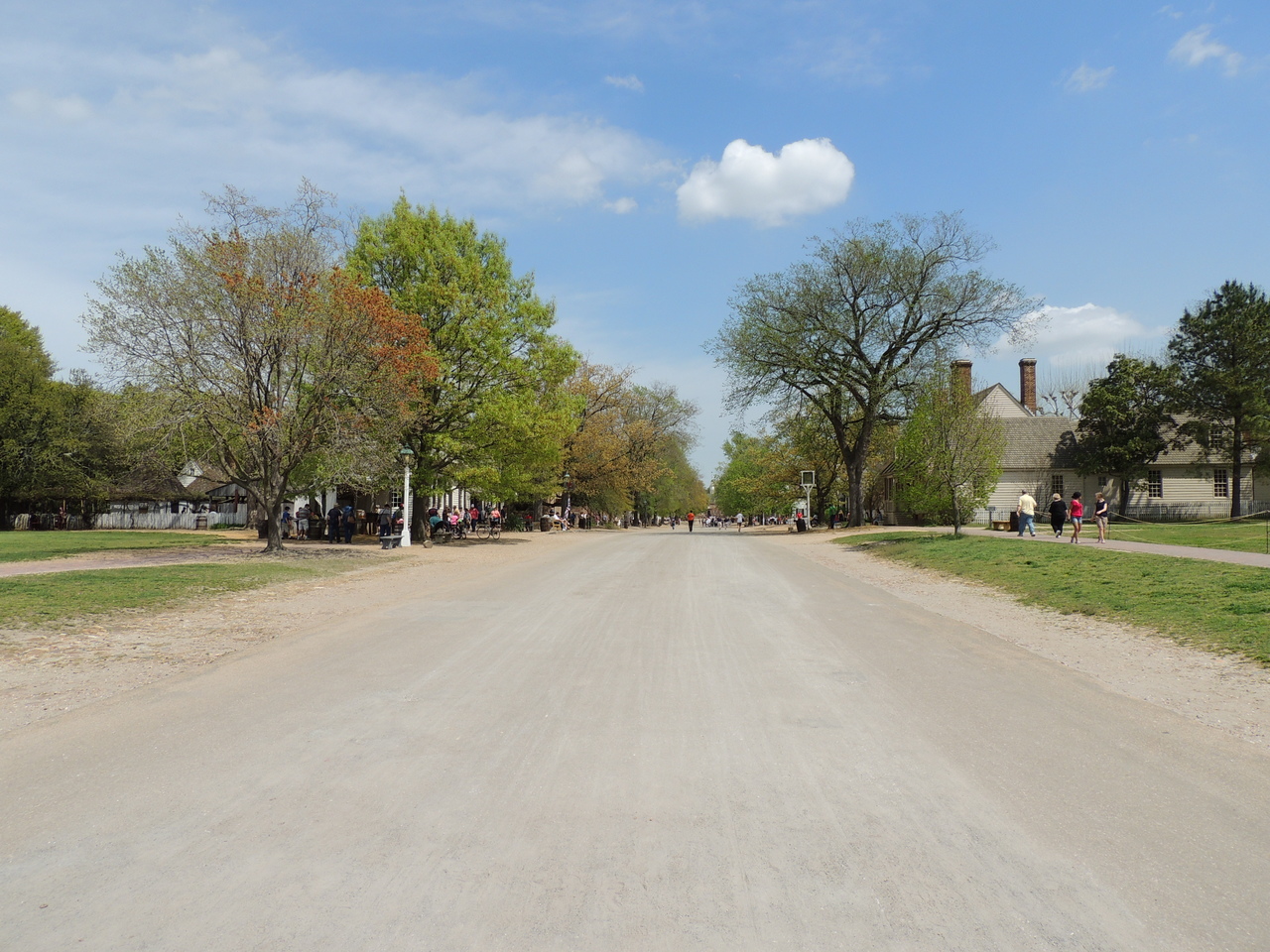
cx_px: 635
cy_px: 476
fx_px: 881
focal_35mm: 24
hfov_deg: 71.6
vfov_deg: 56.8
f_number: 3.7
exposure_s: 1/1250
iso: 100
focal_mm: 4.3
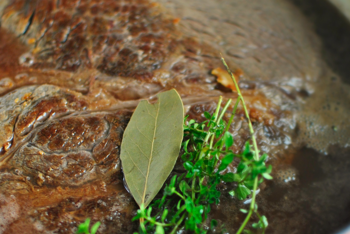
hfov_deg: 23.7
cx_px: 185
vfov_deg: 15.9
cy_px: 187
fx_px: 835
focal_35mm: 86
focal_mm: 35
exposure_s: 1/100
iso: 200
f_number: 2
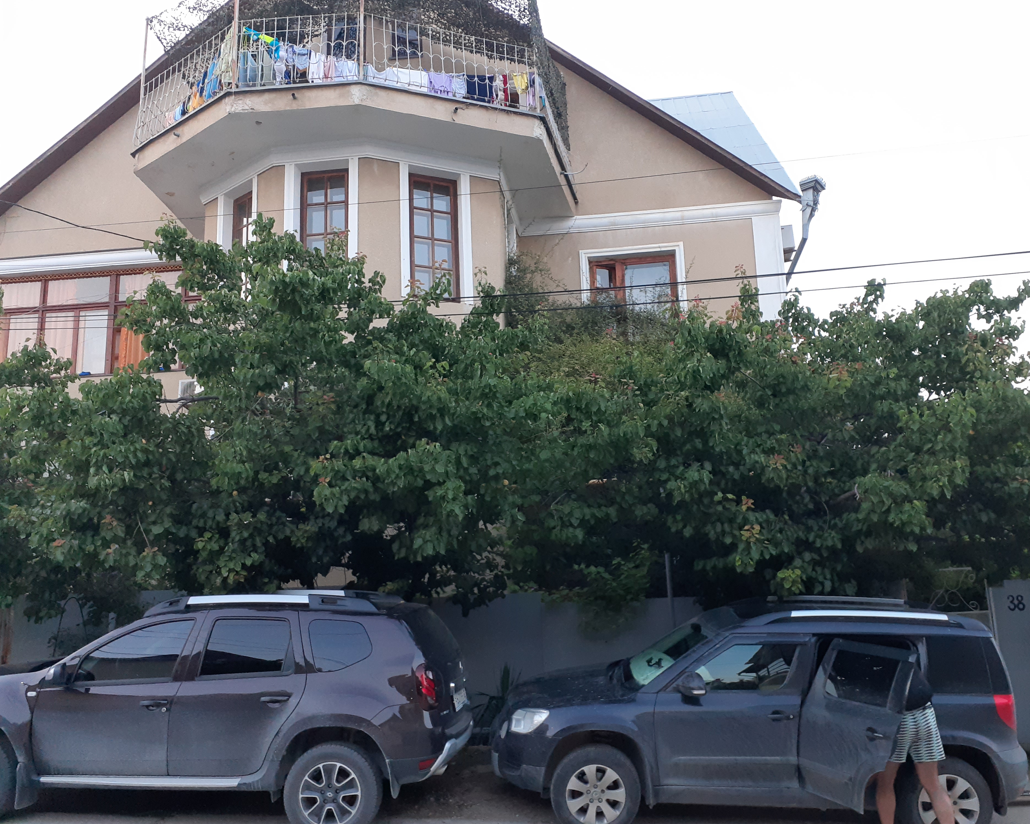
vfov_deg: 50.0
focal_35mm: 29
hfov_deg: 60.3
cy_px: 414
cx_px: 563
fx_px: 884
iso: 160
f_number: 1.9
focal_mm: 3.6
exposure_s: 1/50
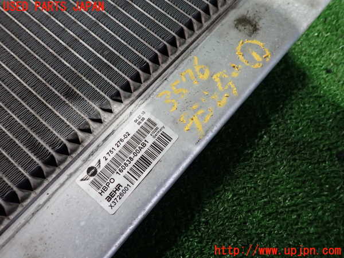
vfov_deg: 54.9
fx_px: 248
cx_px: 172
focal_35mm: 25
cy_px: 129
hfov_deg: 69.4
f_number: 2
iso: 400
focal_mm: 4.5
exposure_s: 1/30
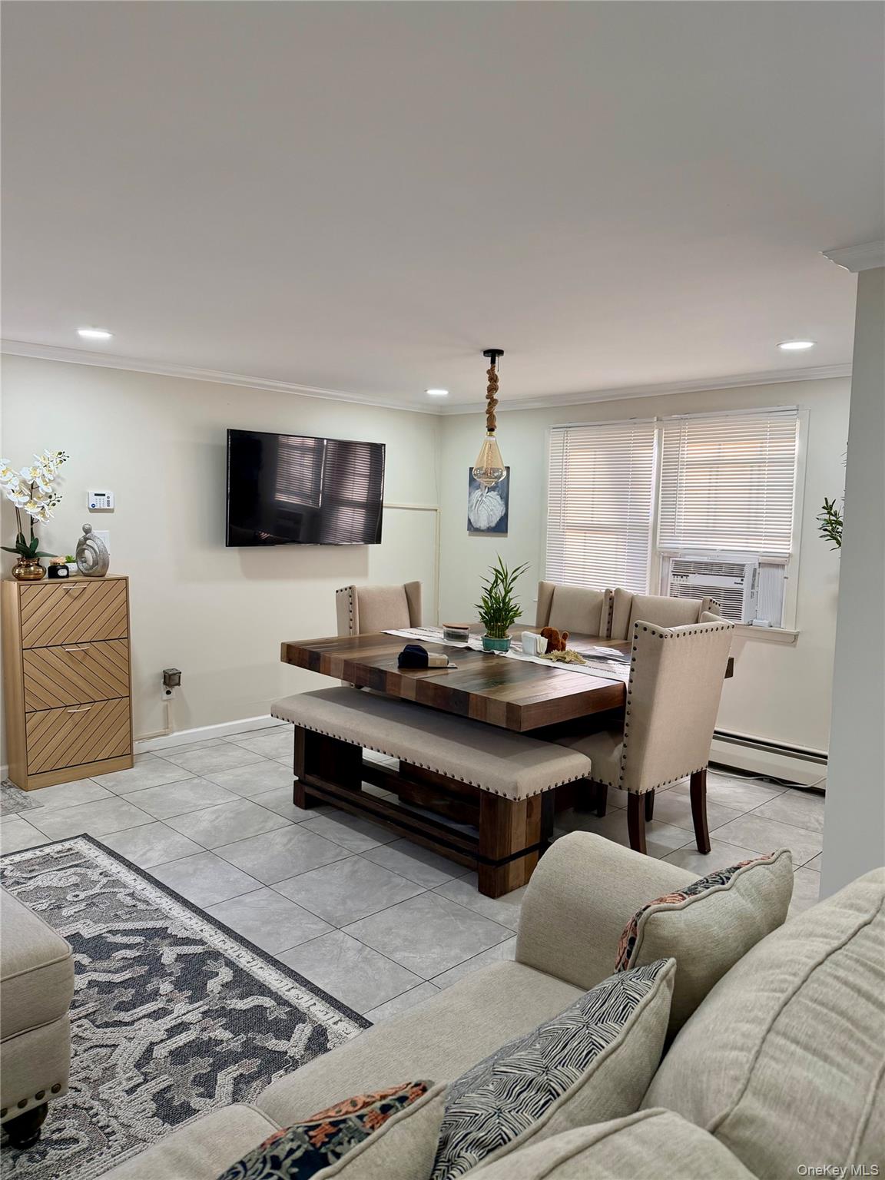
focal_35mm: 24
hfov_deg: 56.8
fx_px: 818
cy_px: 590
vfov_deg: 71.6
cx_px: 442
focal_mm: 6.76
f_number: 1.78
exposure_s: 1/129
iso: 160
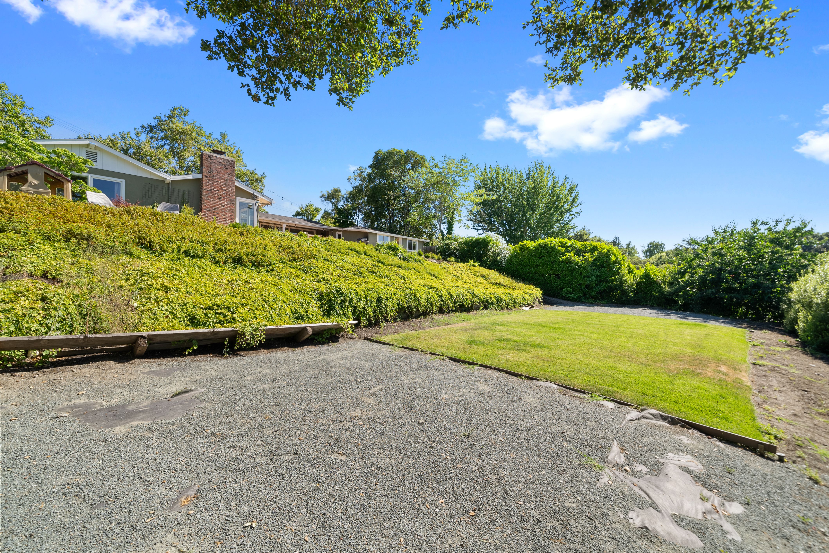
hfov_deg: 104.2
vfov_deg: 81.3
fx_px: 323
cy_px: 276
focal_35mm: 14
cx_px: 414
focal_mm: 14
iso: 200
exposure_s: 1/100
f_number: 8
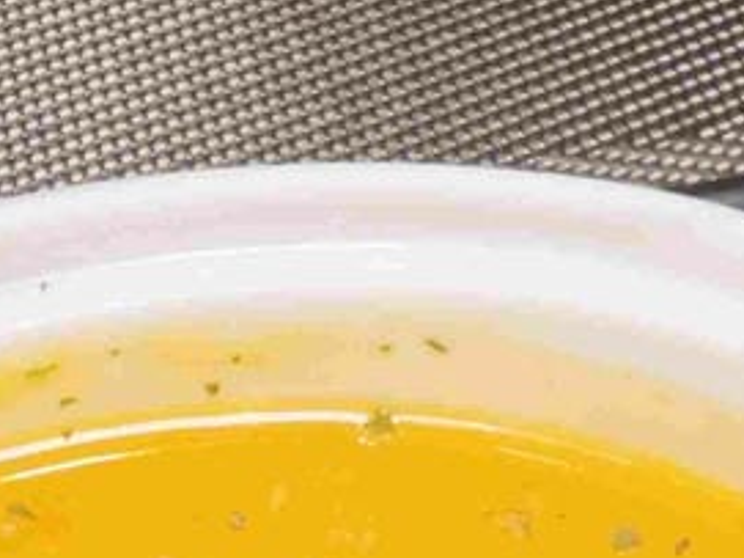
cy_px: 869
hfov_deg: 18.9
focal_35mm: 102
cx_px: 38
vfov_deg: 13.5
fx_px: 2191
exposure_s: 1/60
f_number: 1.8
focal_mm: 2.03
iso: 64
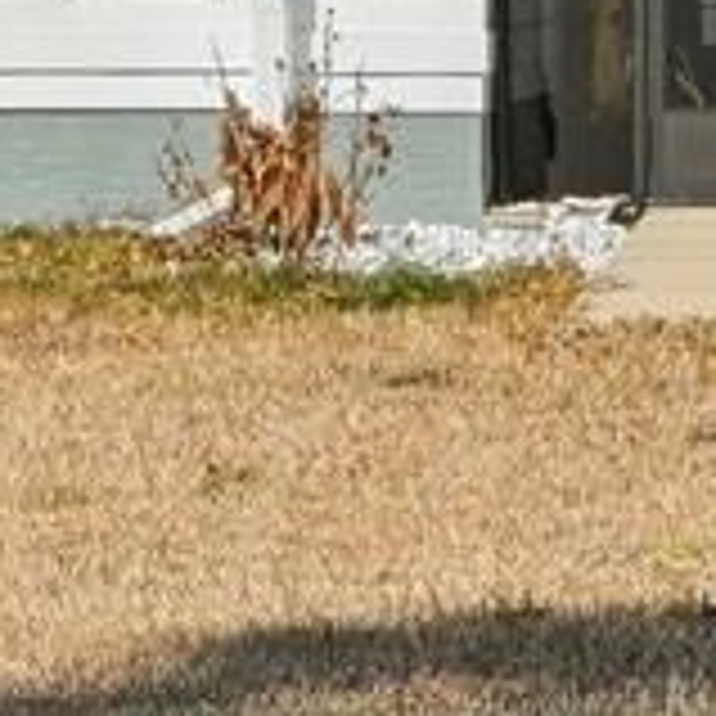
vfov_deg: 5.0
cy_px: 32
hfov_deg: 5.0
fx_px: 8190
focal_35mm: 350
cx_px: 986
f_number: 4
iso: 160
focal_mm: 27.5
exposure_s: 1/8000
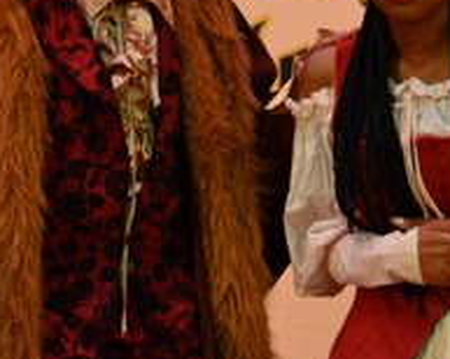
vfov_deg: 8.5
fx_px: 2421
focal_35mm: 182
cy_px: 127
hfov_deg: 10.6
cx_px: 389
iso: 1000
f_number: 2.5
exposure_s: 1/60
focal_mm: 50
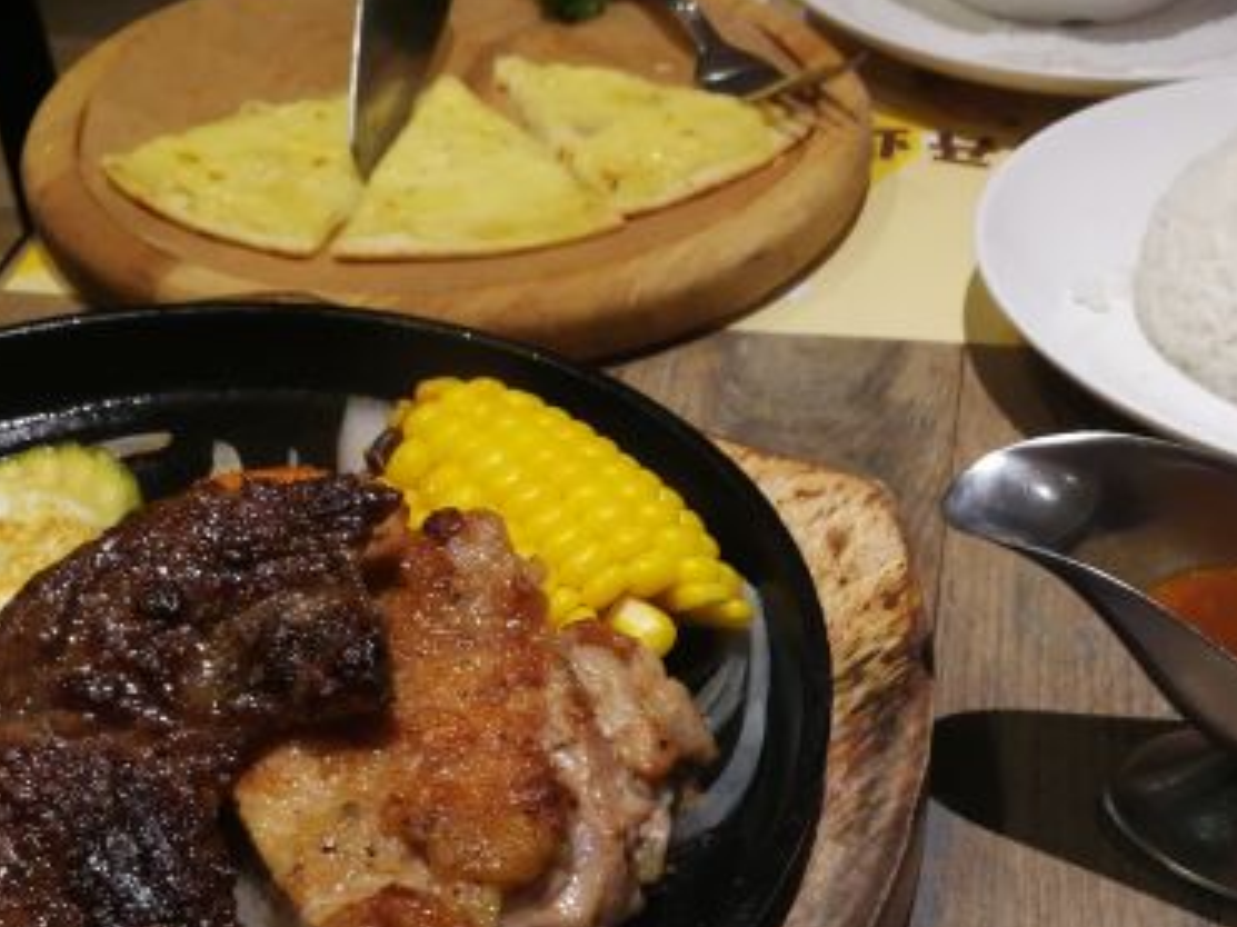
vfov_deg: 27.5
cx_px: 660
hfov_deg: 37.5
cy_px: 842
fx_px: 1822
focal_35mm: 51
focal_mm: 3.95
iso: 200
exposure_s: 1/33.3
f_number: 2.2
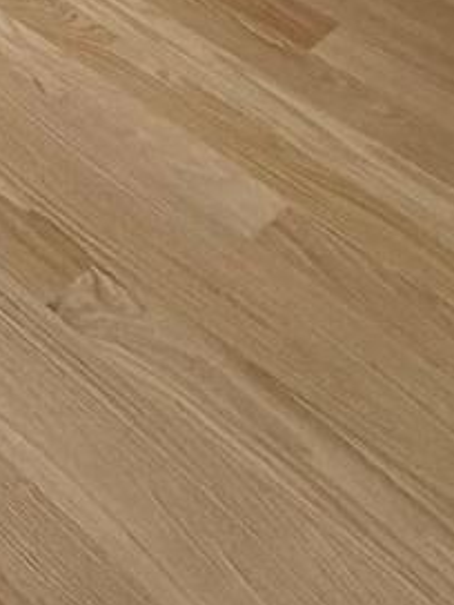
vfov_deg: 16.2
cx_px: -739
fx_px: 1381
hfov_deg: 12.7
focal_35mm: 79
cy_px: -727
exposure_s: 1/121
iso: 160
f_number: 2.2
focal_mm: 2.22
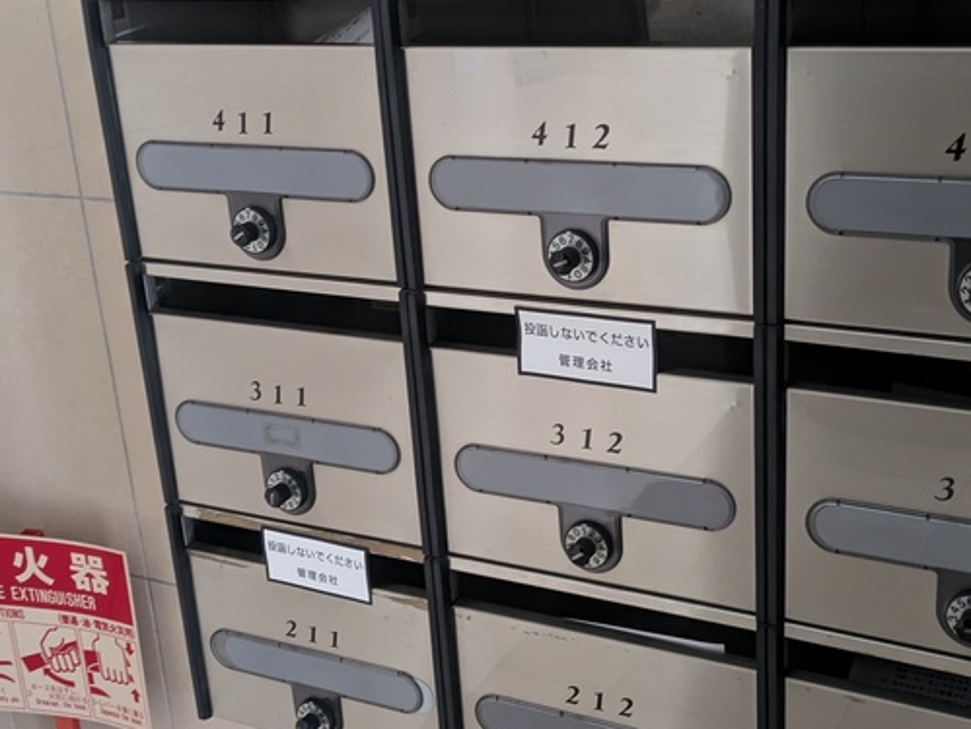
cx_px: 561
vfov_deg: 30.3
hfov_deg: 39.5
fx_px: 1347
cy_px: 364
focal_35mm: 48
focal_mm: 5.43
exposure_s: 1/30
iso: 788
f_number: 1.89
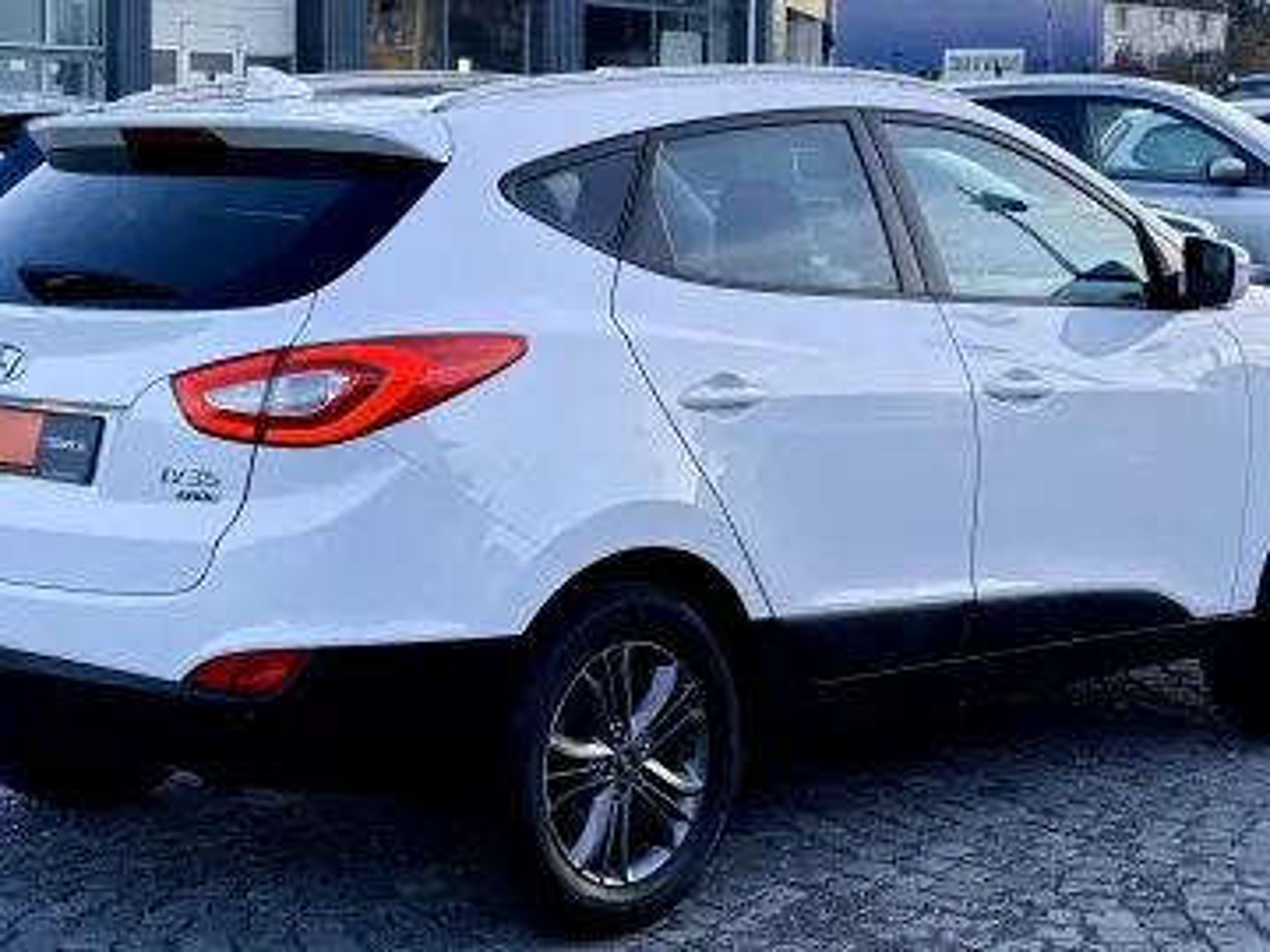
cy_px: 476
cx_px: 635
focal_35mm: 24
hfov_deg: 71.6
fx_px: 881
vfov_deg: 56.8
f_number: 1.78
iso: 100
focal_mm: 6.76
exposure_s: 1/623
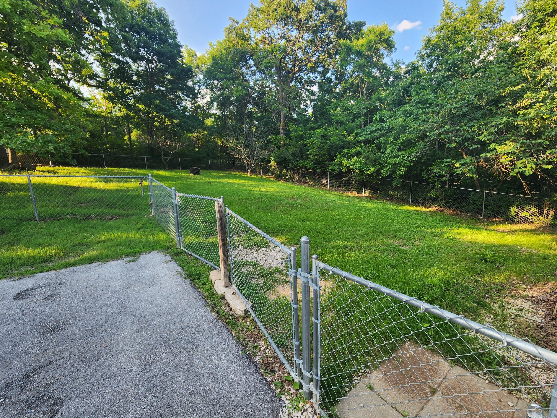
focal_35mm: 13
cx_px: 278
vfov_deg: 89.9
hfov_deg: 106.2
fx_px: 209
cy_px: 209
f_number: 2.2
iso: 50
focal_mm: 2.2
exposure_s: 1/187
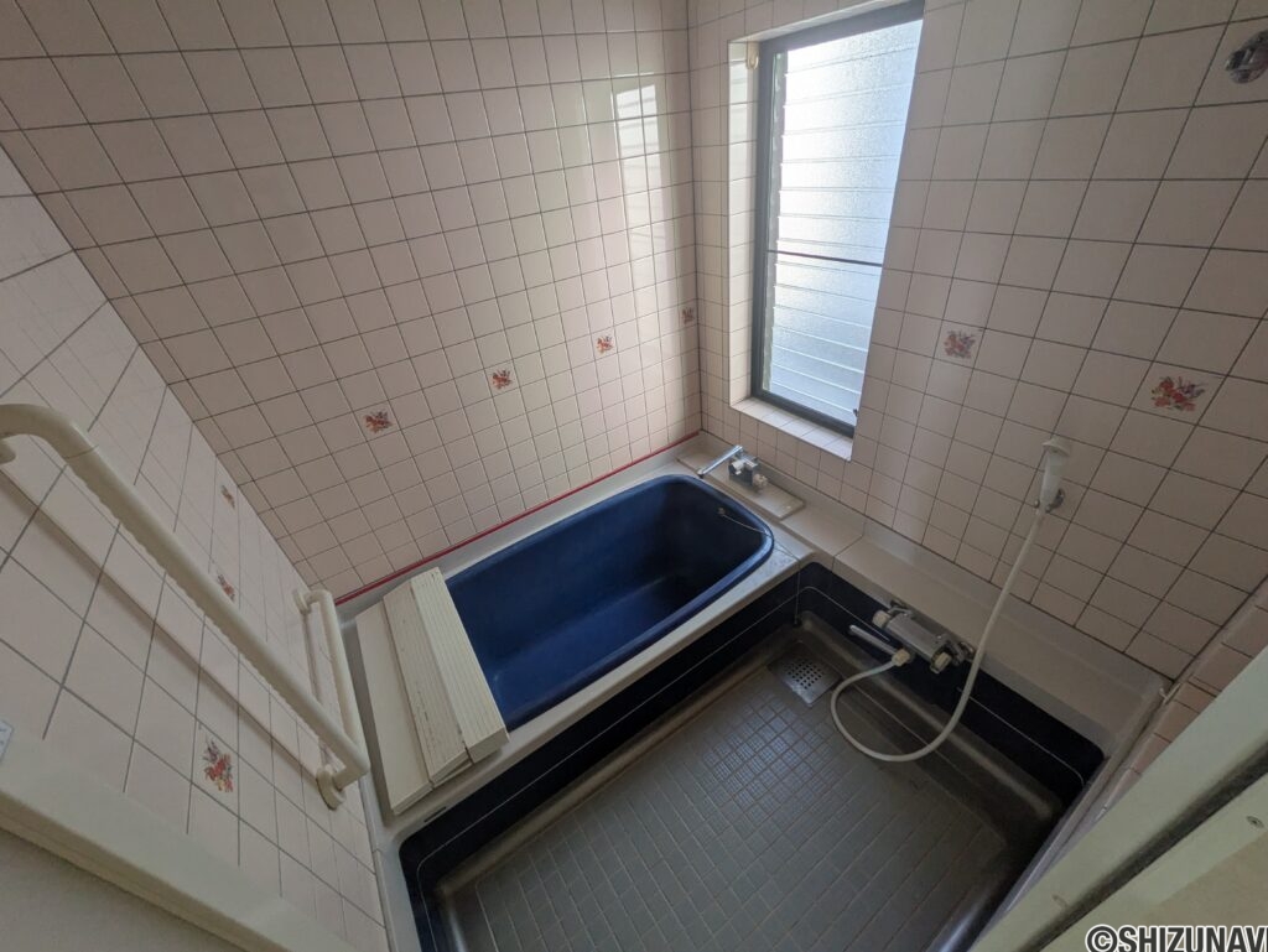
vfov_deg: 85.7
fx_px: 513
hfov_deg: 102.0
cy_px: 476
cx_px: 634
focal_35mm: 14
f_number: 2.2
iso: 60
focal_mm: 1.83
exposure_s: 1/120
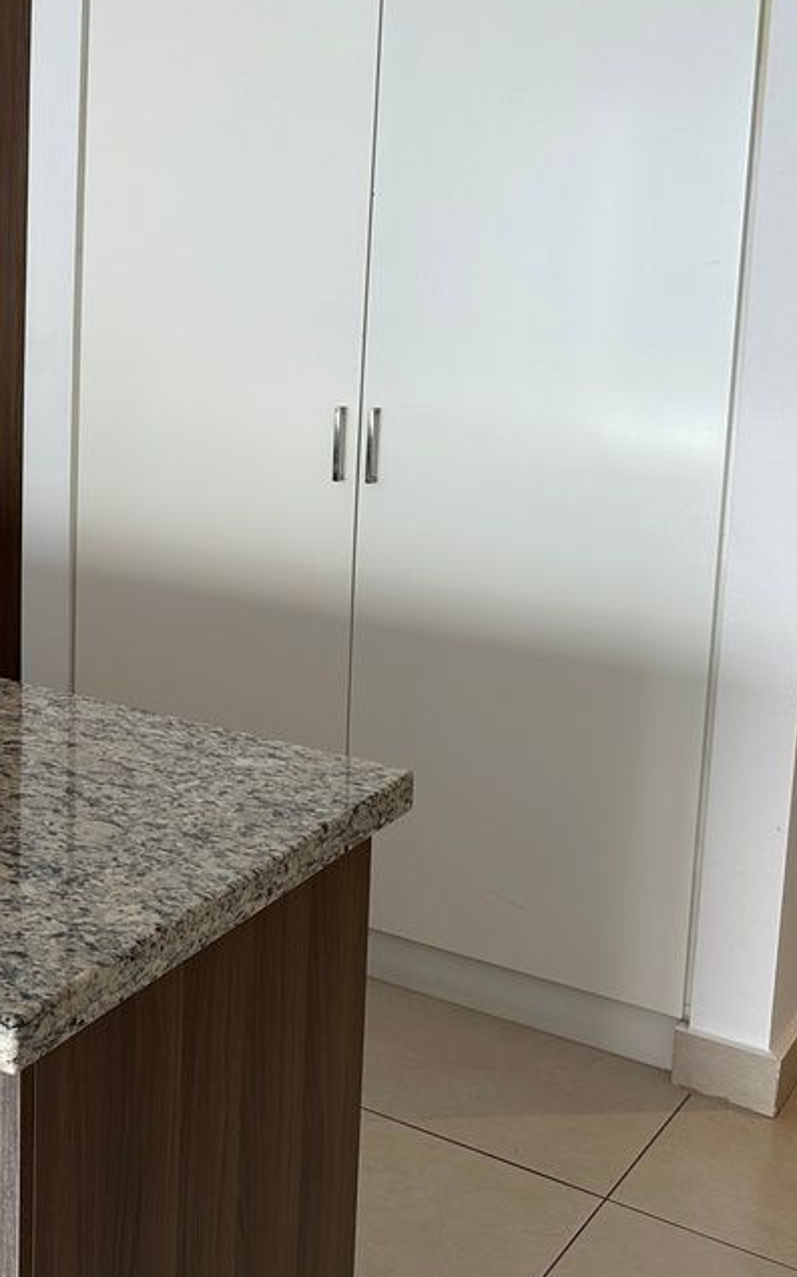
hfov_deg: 23.9
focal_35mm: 48
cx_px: -211
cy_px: 460
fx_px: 1670
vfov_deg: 41.5
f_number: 1.78
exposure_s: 1/121
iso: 64
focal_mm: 6.86
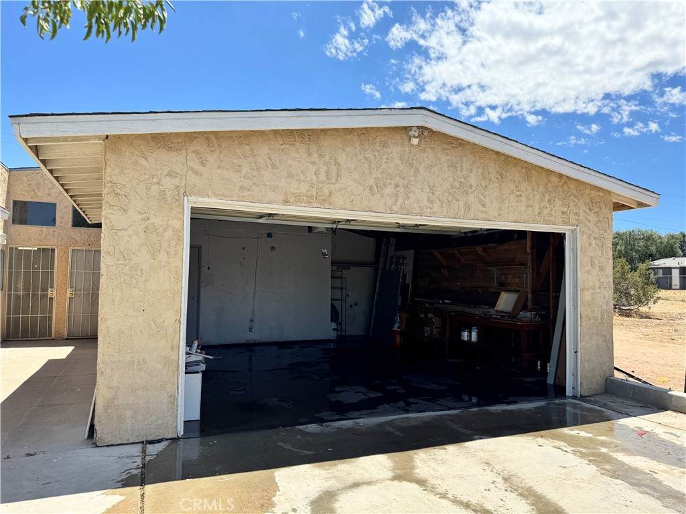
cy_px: 257
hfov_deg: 71.6
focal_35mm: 24
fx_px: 476
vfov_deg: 56.8
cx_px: 343
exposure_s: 1/3802
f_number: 1.78
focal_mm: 6.76
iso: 80
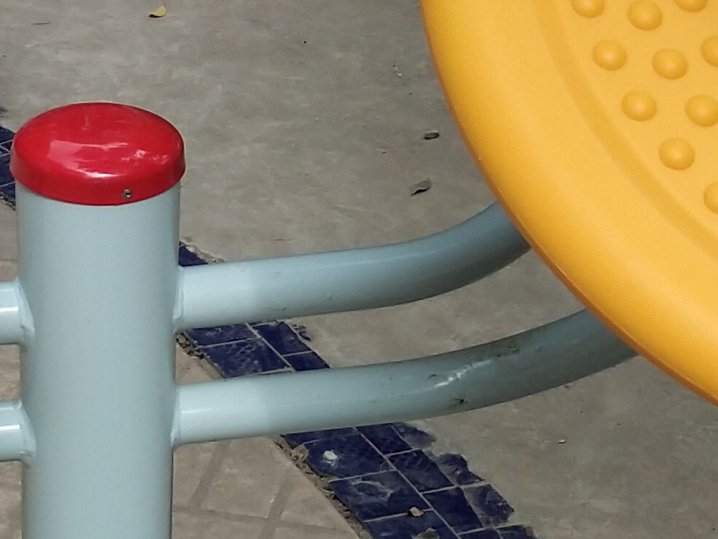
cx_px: 57
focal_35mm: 131
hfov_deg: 14.9
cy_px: 262
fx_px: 2717
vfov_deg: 11.3
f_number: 2.2
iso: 50
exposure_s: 1/257
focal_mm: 3.69
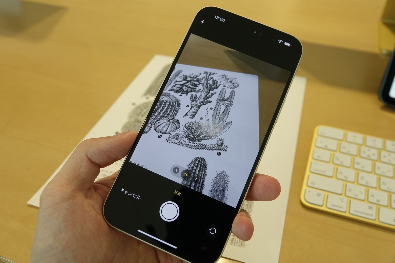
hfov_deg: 54.4
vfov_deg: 37.9
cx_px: 198
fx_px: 384
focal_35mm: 35
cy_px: 132
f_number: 2.8
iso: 400
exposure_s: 1/160
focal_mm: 12.96
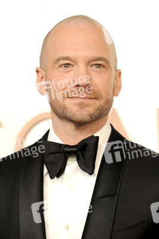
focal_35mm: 185
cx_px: 80
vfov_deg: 11.1
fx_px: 1224
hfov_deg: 7.4
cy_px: 120
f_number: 6.3
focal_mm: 185
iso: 2000
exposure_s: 1/160
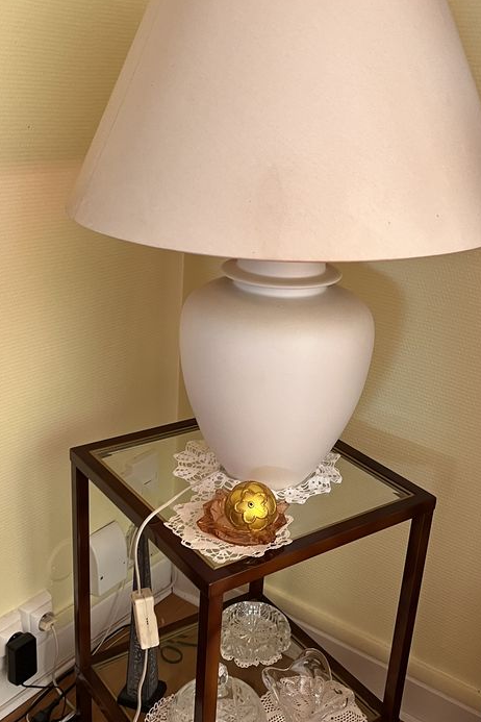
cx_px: 233
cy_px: 359
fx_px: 782
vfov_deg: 49.6
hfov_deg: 34.2
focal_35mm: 39
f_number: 1.6
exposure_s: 1/92
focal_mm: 5.1
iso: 125
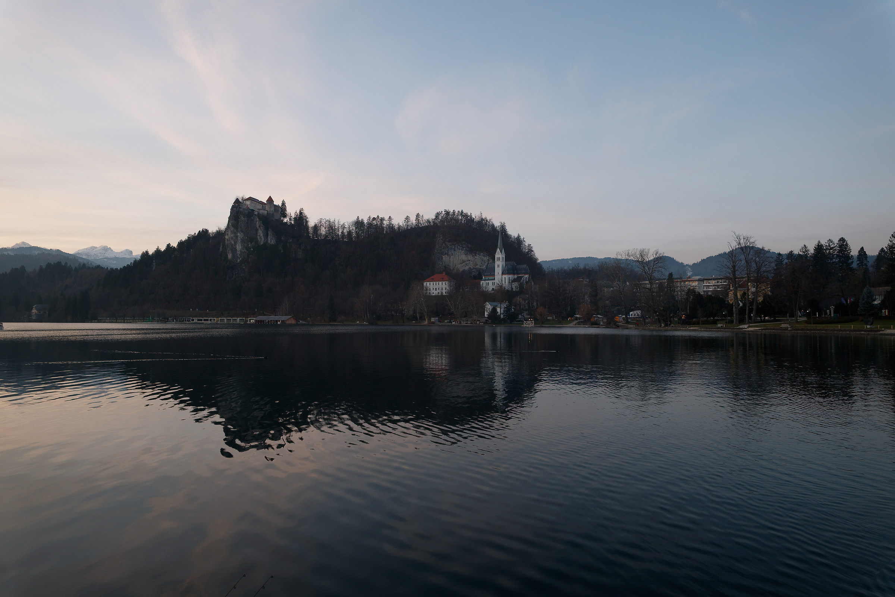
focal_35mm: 21
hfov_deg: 81.2
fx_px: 522
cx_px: 448
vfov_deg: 59.5
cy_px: 298
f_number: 5.6
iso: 200
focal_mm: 14
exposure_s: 1/60
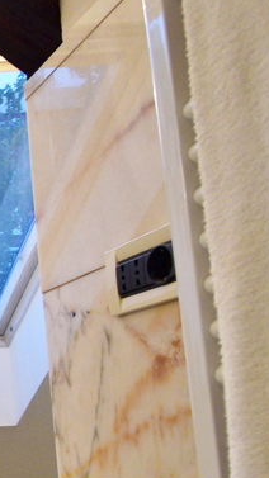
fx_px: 634
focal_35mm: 50
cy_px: 373
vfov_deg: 39.9
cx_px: -387
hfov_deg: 14.6
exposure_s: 1/30
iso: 250
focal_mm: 10
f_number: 4.5
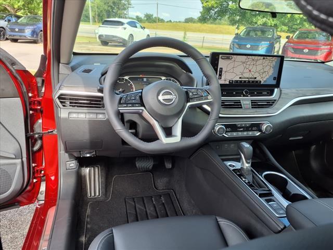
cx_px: 166
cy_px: 125
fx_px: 260
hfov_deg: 65.3
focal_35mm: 27
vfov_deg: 51.4
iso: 40
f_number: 1.9
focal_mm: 3.58
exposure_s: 1/227
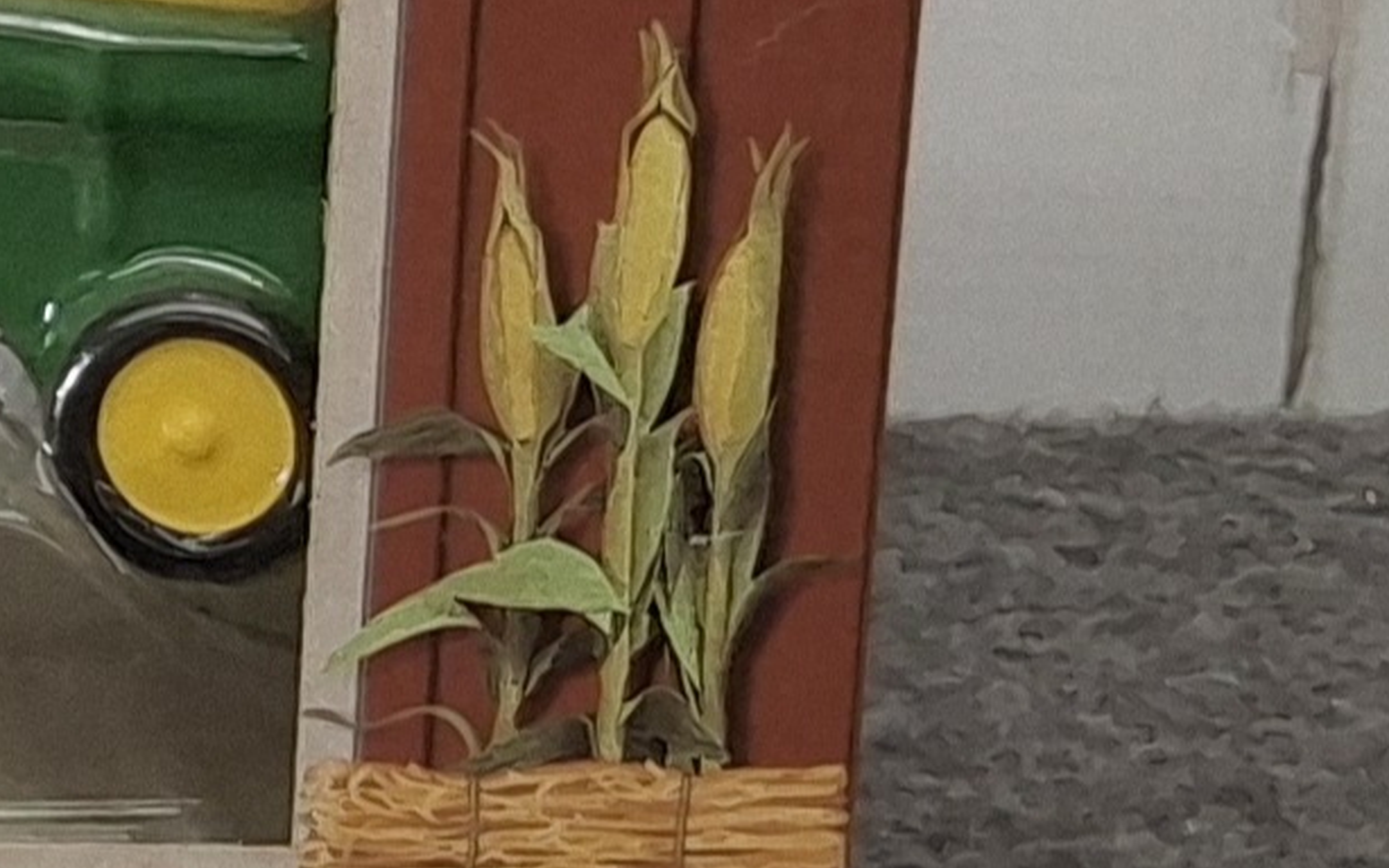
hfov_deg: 19.3
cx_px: -908
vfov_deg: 14.7
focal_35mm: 88
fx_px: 3332
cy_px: 89
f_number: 2
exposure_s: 1/120
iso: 125
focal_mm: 3.08
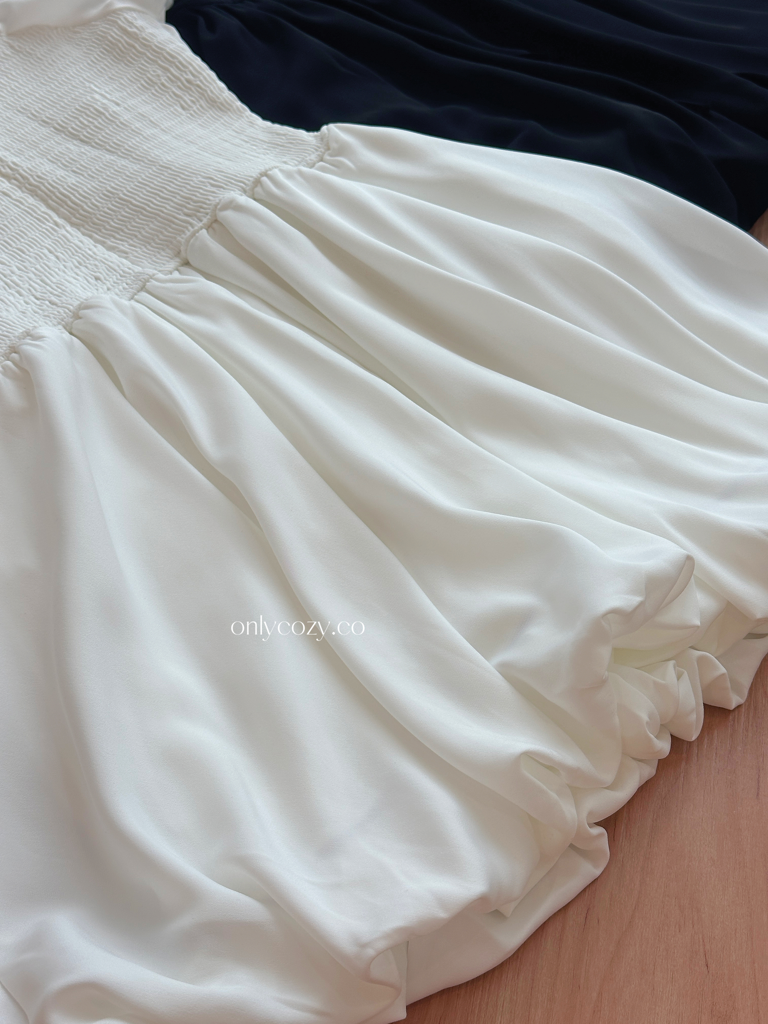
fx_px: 1420
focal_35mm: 48
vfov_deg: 39.7
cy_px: 512
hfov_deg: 30.3
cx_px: 384
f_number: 1.78
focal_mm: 6.86
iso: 50
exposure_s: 1/173
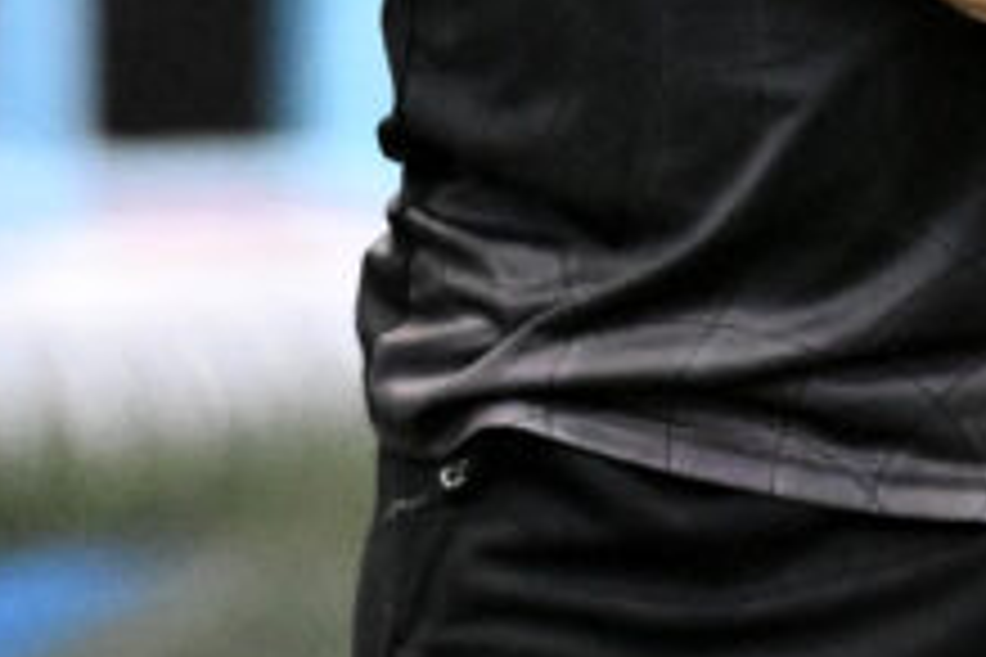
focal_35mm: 2802
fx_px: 76738
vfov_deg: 0.5
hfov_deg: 0.7
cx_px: 1922
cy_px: -524
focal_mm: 400
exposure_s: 1/1600
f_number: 4
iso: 5000
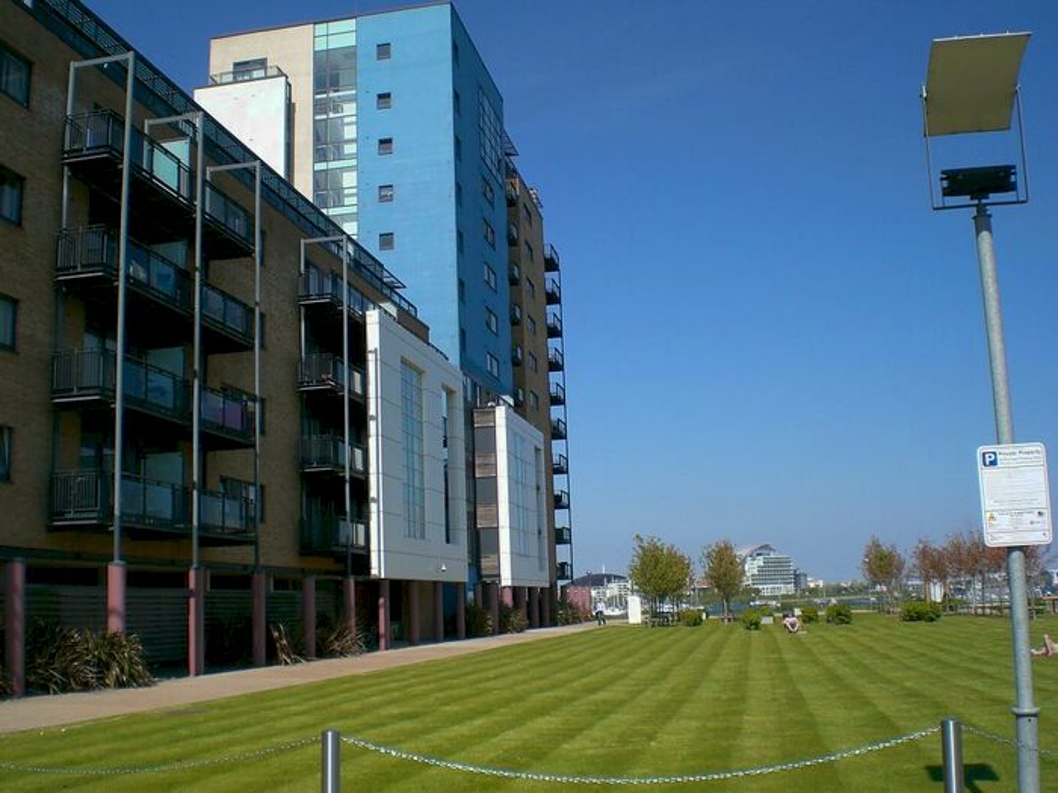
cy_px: 396
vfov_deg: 37.7
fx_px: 1161
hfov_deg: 49.0
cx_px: 529
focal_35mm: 38
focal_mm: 6.3
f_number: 4.4
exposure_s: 1/640
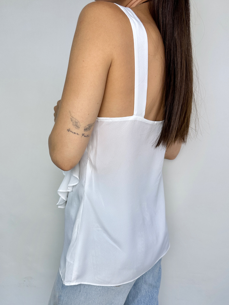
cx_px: 114
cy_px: 152
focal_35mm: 24
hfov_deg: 56.8
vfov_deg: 71.6
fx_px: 212
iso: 80
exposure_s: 1/333
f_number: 1.78
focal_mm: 6.86
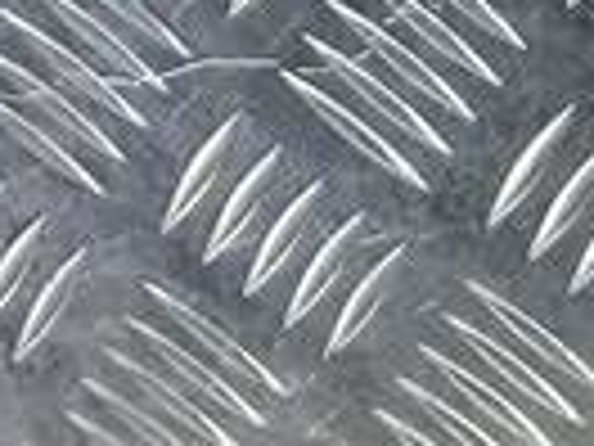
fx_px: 3329
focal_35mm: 194
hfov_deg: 8.8
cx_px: 1606
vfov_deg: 7.3
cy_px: 919
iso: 100
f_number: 1.8
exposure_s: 1/50
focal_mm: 4.6
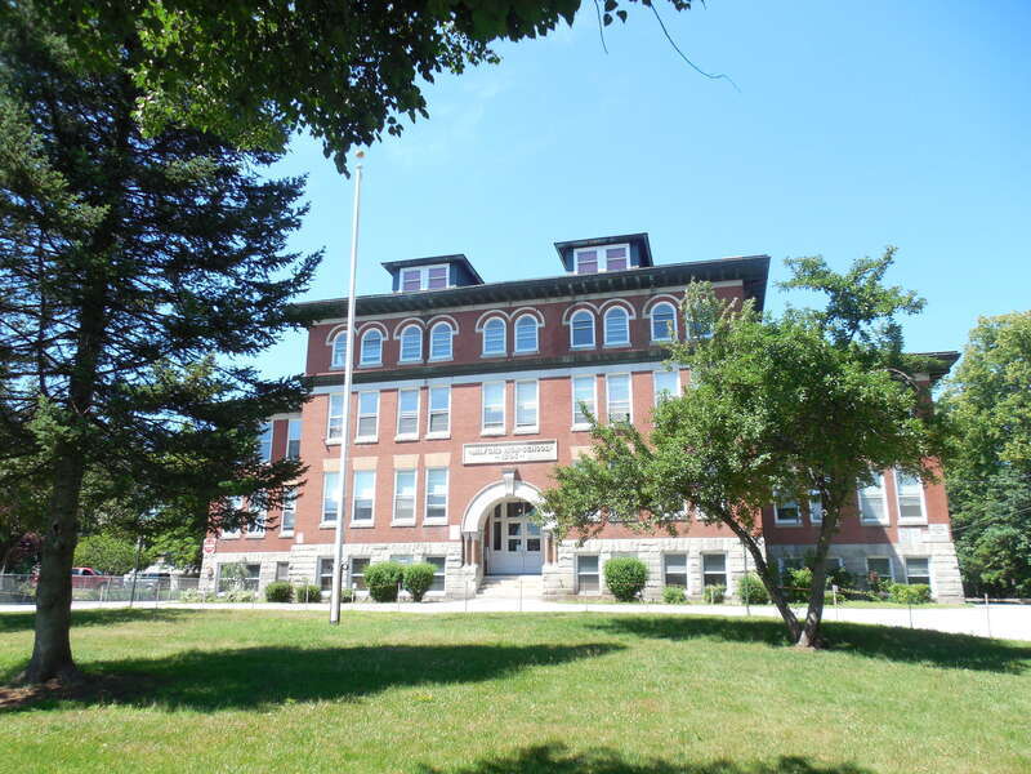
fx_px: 745
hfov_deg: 69.4
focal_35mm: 25
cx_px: 516
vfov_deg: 54.9
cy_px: 387
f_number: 3.3
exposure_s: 1/500
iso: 125
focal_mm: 4.5
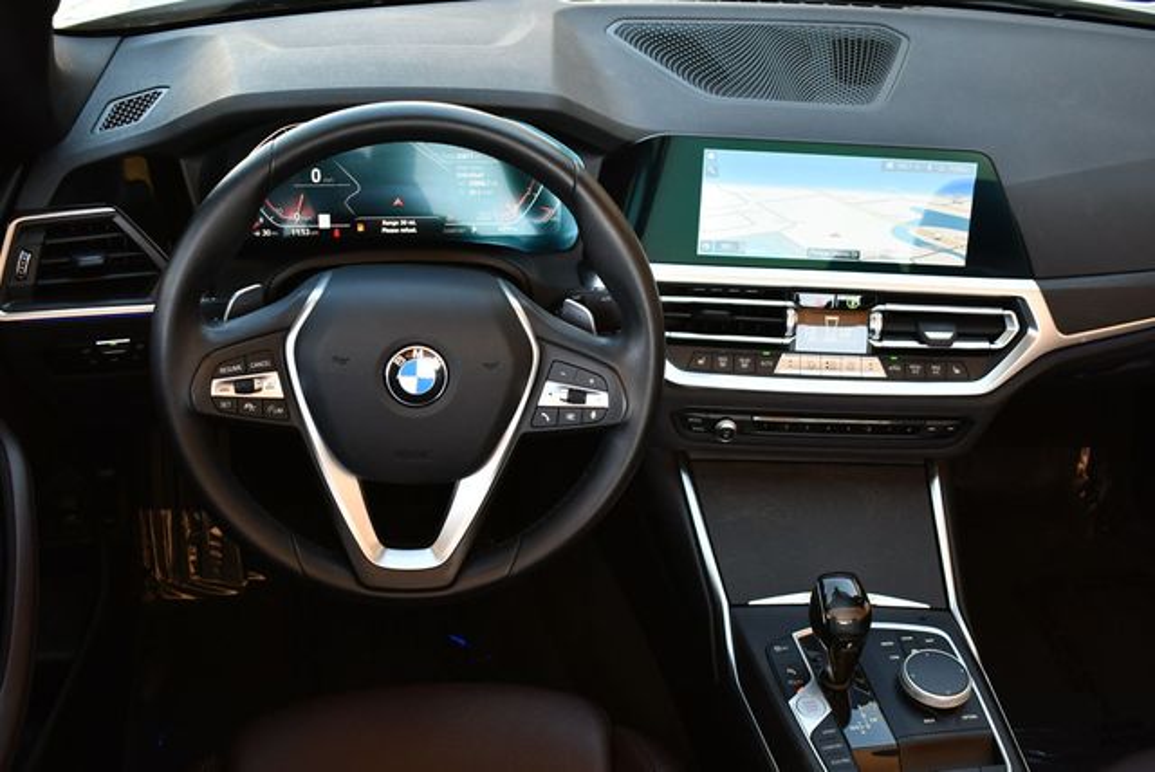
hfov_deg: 48.4
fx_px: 1284
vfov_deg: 33.5
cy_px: 386
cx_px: 578
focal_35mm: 40
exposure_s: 1/250
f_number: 3.8
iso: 500
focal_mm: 20
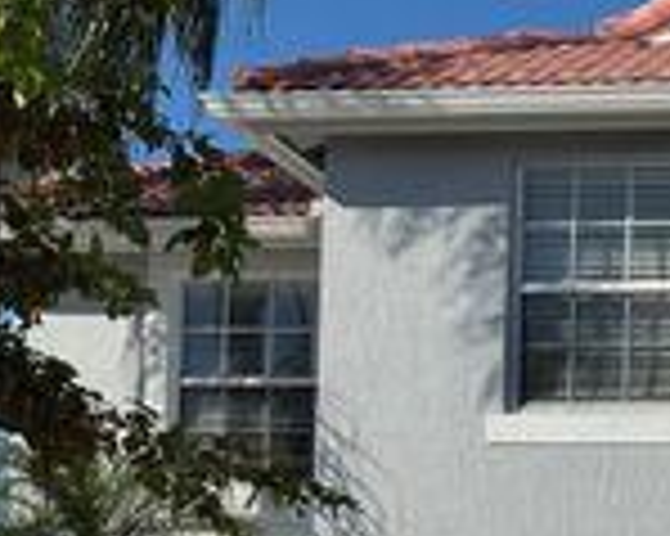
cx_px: 751
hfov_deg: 12.1
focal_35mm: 157
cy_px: 592
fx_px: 3111
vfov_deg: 9.7
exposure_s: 1/9009
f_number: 1.78
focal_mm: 6.76
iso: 80
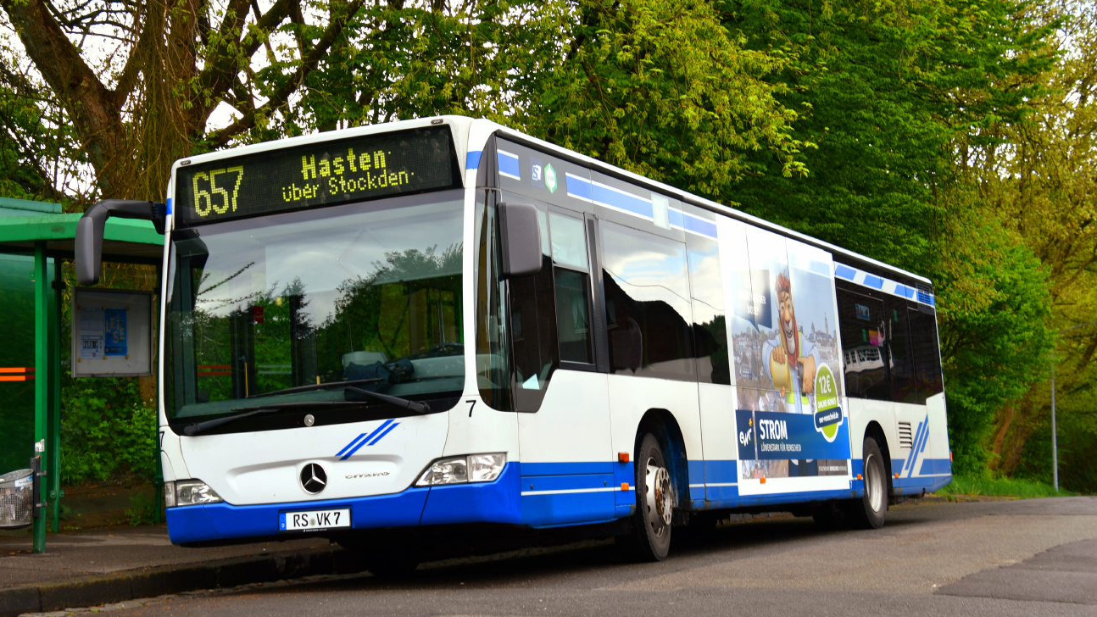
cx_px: 548
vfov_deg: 20.1
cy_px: 303
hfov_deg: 34.9
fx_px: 1745
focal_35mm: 60
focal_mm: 38
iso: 140
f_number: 8
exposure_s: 1/60.2
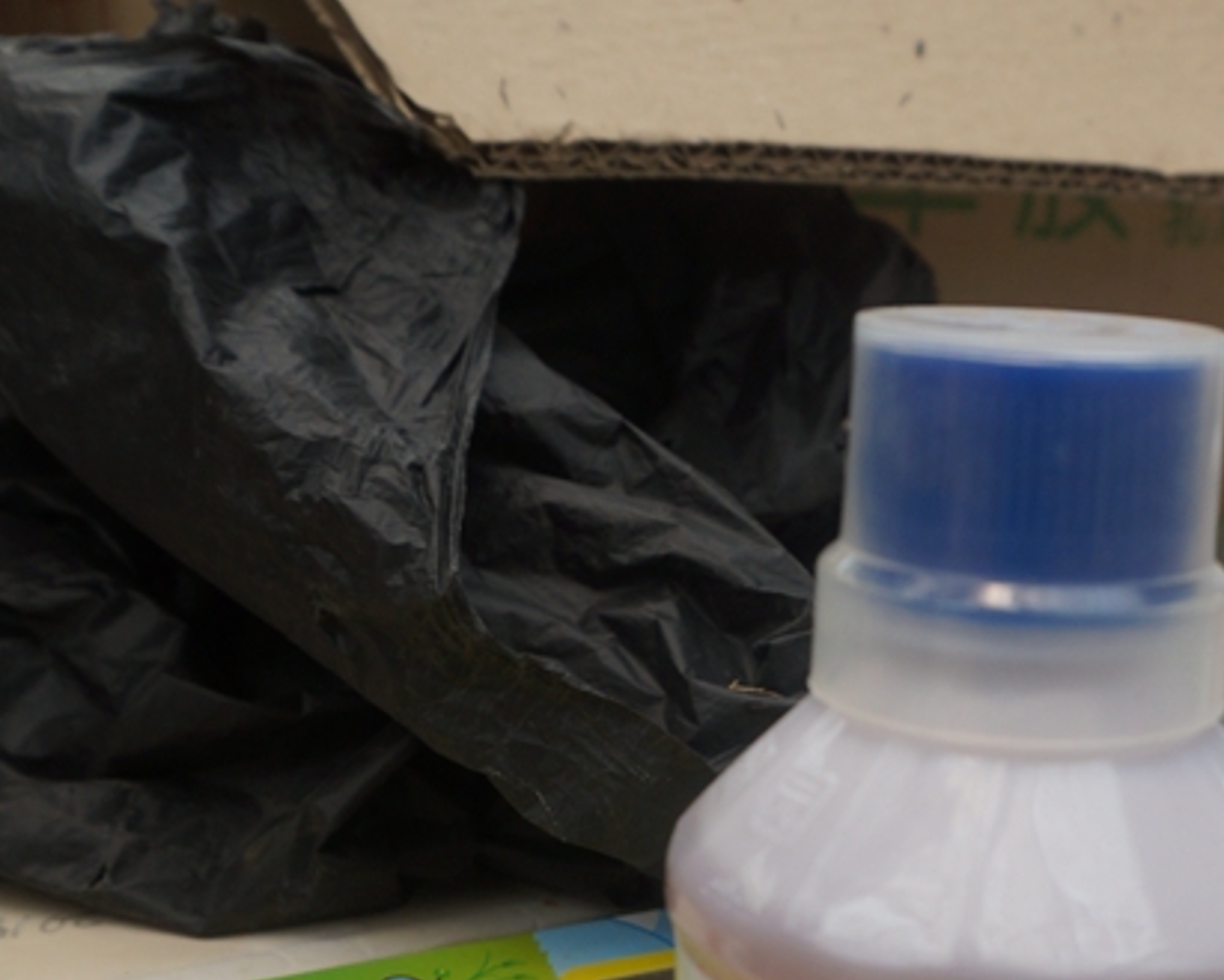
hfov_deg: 32.8
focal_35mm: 56
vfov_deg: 25.9
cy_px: 947
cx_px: 935
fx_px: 2029
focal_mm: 16
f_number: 5.6
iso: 200
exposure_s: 1/80
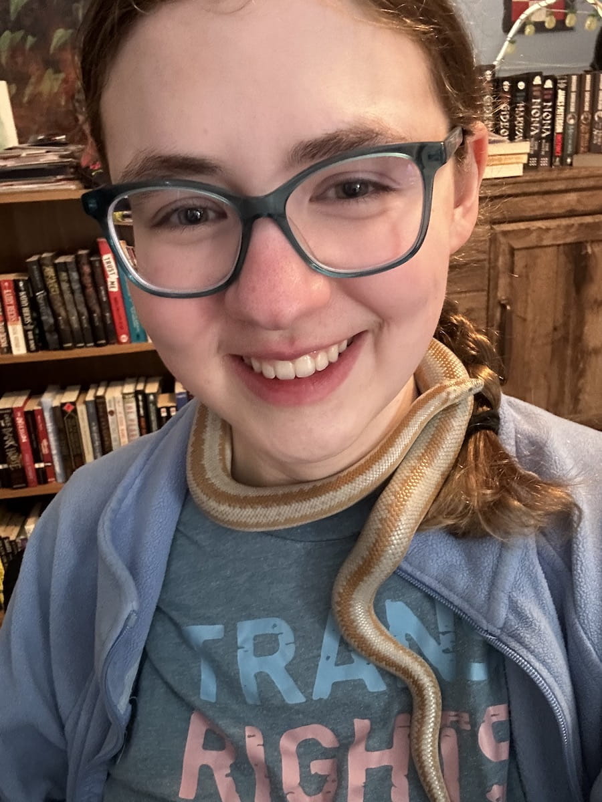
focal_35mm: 30
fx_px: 696
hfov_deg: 46.8
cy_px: 401
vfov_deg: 60.0
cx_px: 301
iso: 640
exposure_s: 1/30
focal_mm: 2.69
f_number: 1.9
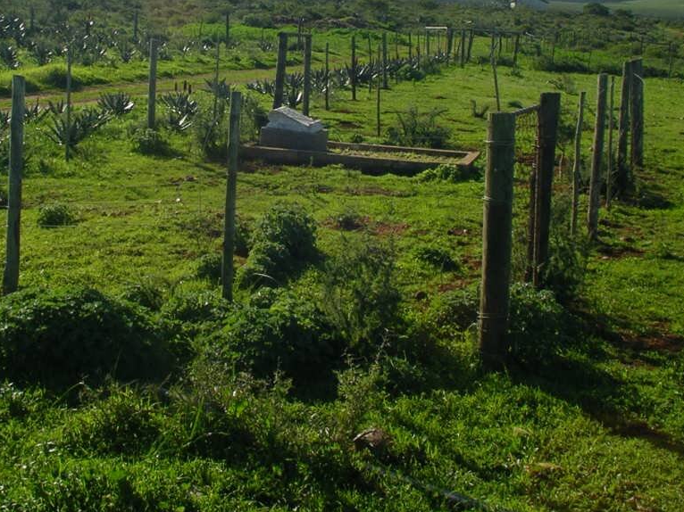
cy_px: 144
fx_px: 1146
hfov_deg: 33.1
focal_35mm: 58
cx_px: 276
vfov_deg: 25.0
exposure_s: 1/160
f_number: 6.9
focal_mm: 5.7
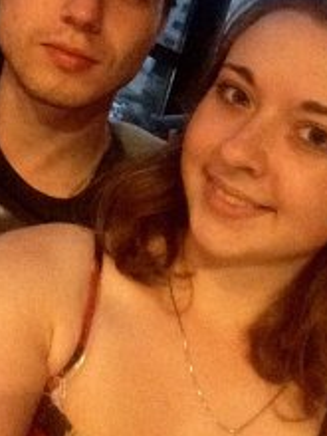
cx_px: 169
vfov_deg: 34.3
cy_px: 117
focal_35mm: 55
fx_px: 693
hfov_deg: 26.6
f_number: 2.4
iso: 1000
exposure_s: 1/15
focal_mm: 2.18
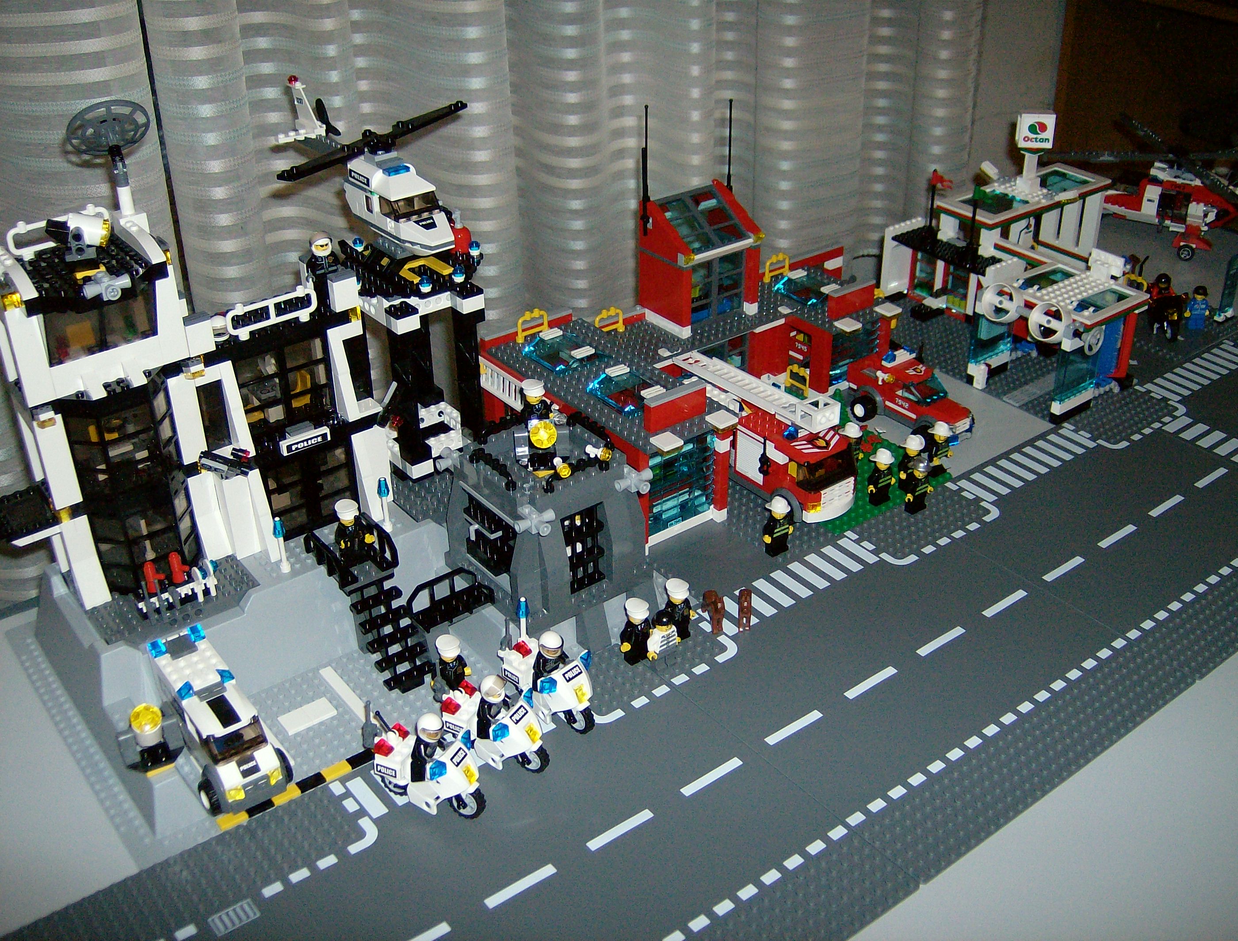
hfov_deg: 51.1
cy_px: 470
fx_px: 1294
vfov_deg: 40.0
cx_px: 619
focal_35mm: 36
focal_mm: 6
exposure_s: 1/60
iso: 200
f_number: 2.8
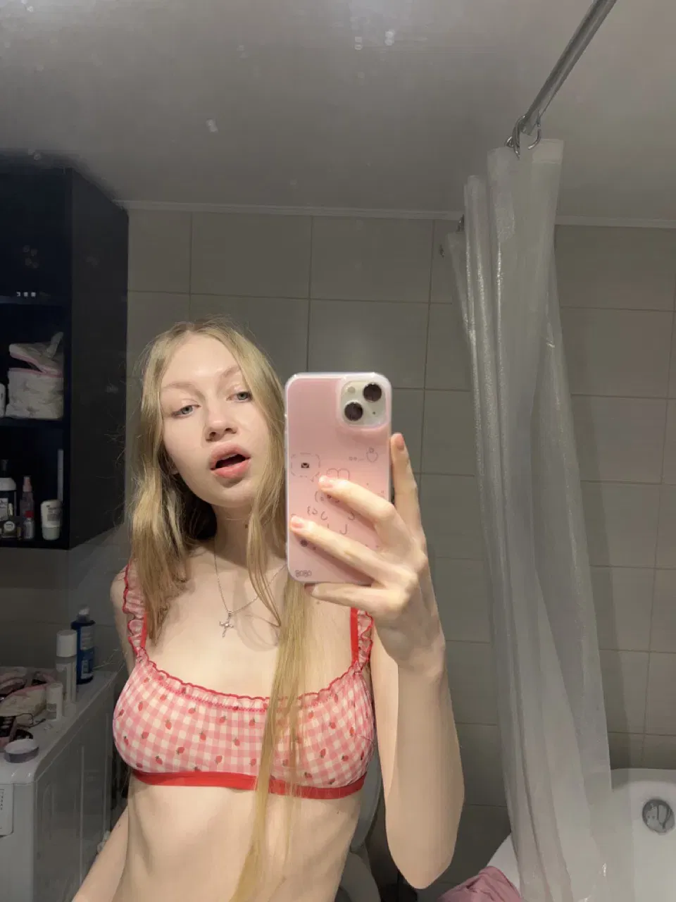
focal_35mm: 26
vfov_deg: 67.3
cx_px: 338
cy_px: 451
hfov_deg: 53.1
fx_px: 677
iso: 100
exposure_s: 1/100
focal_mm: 5.7
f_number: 1.5
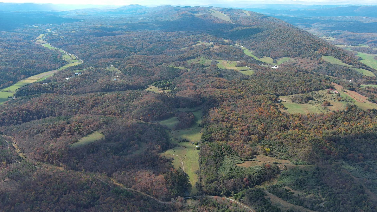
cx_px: 182
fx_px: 320
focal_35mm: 32
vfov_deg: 36.7
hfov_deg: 61.0
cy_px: 107
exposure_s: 1/688
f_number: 2.8
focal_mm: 10.57
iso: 100
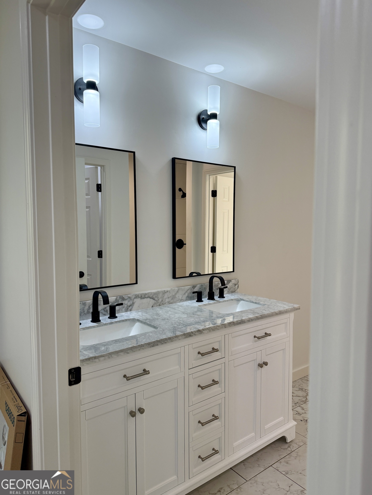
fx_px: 344
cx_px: 186
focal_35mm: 24
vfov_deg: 71.6
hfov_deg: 56.8
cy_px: 248
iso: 125
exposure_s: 1/240
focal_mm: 6.76
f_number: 1.78
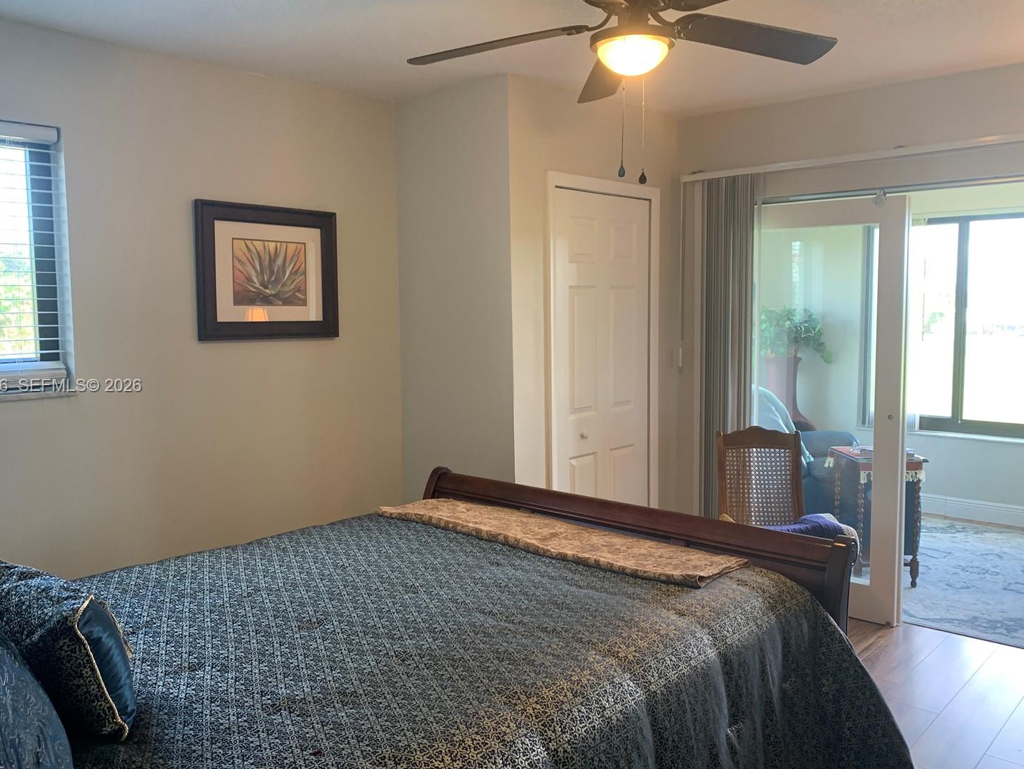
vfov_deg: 48.2
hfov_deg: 61.6
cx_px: 491
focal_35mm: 29
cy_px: 387
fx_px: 858
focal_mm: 4.25
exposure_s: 1/60
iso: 100
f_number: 1.8
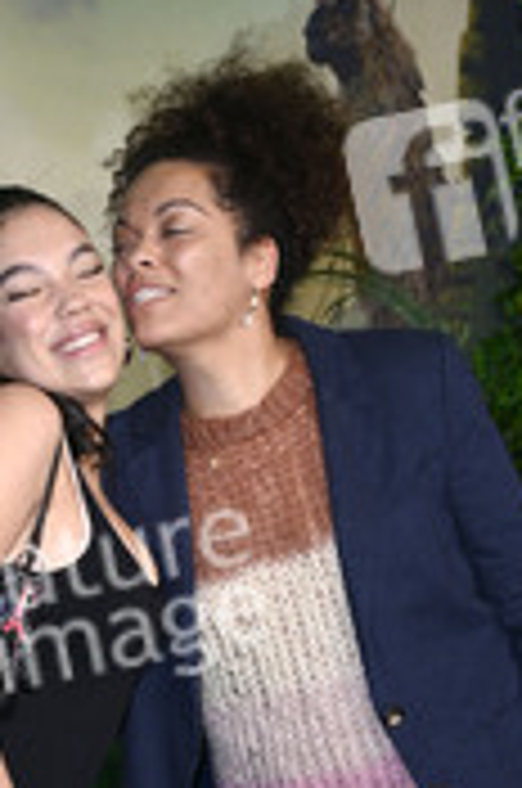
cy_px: 842
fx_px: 2598
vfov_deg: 16.8
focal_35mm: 119
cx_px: 166
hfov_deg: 11.5
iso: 500
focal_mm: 52
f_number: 5
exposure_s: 1/250
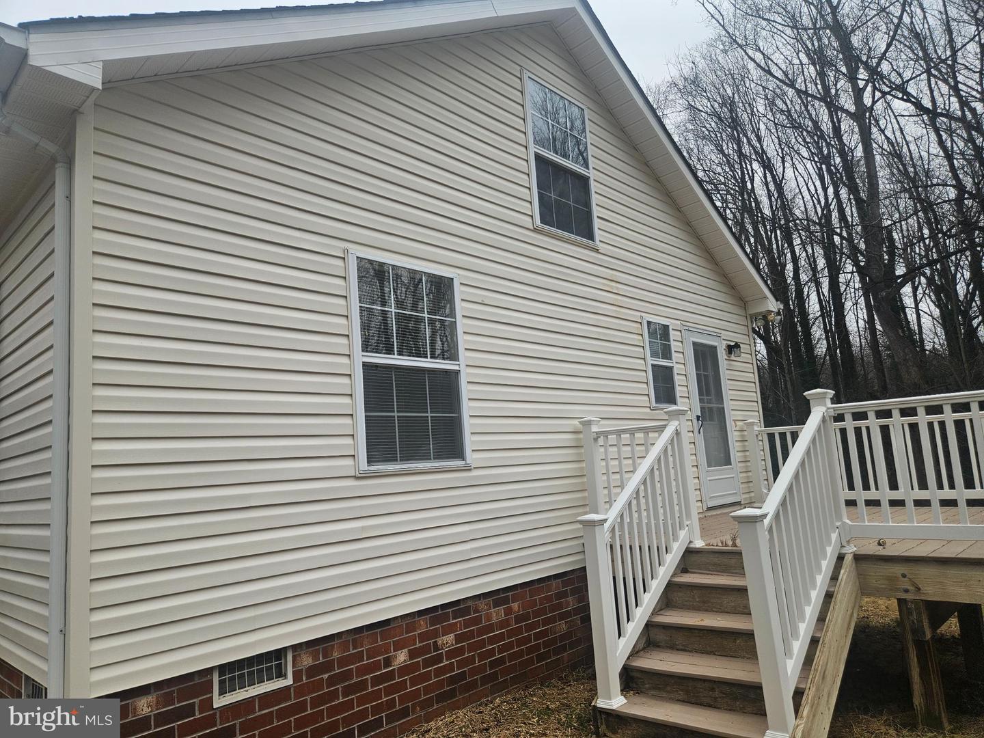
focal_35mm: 23
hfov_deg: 73.9
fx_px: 654
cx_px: 492
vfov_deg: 58.9
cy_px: 369
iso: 25
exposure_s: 1/666
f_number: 1.8
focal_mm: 5.4
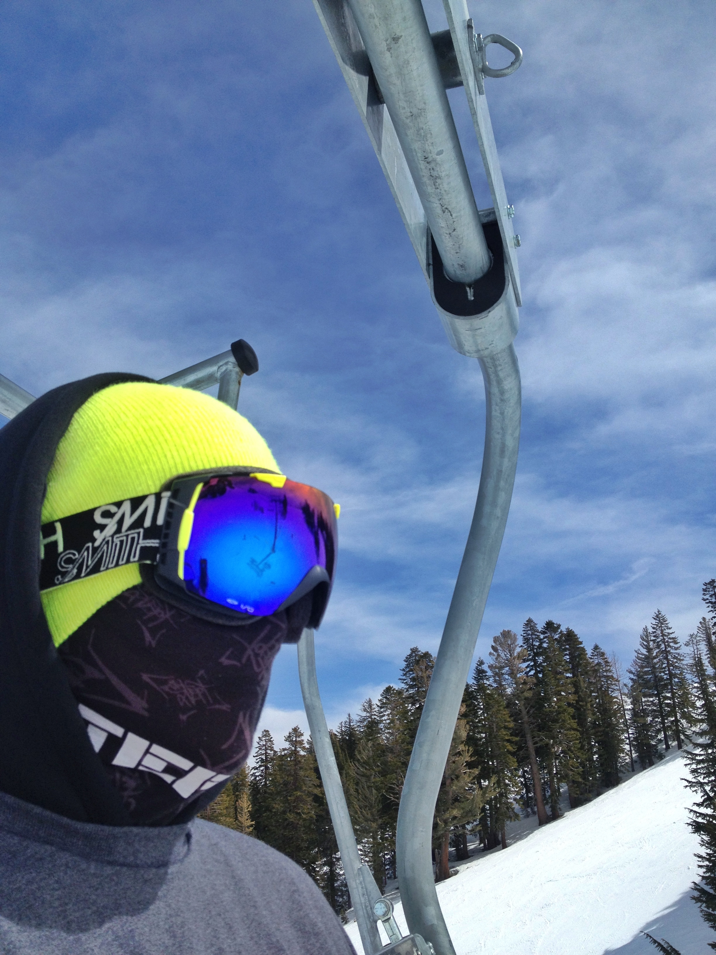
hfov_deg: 40.7
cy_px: 478
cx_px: 358
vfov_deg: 52.6
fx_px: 965
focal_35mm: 35
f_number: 2.4
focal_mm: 4.28
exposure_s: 1/2304
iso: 50
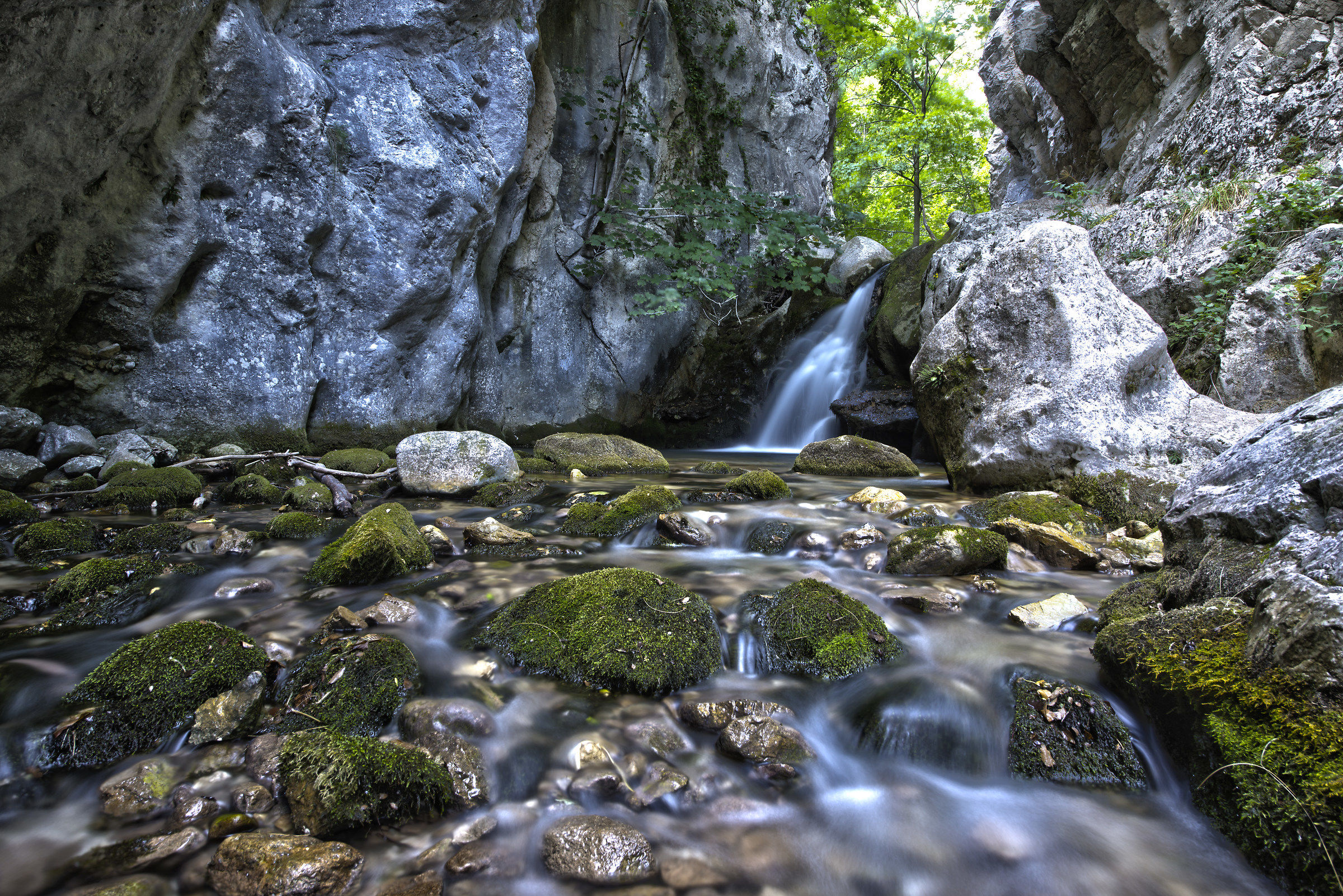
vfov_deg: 57.2
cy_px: 448
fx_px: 821
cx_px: 672
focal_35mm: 22
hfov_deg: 78.6
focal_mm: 22
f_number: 13
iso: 100
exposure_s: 3
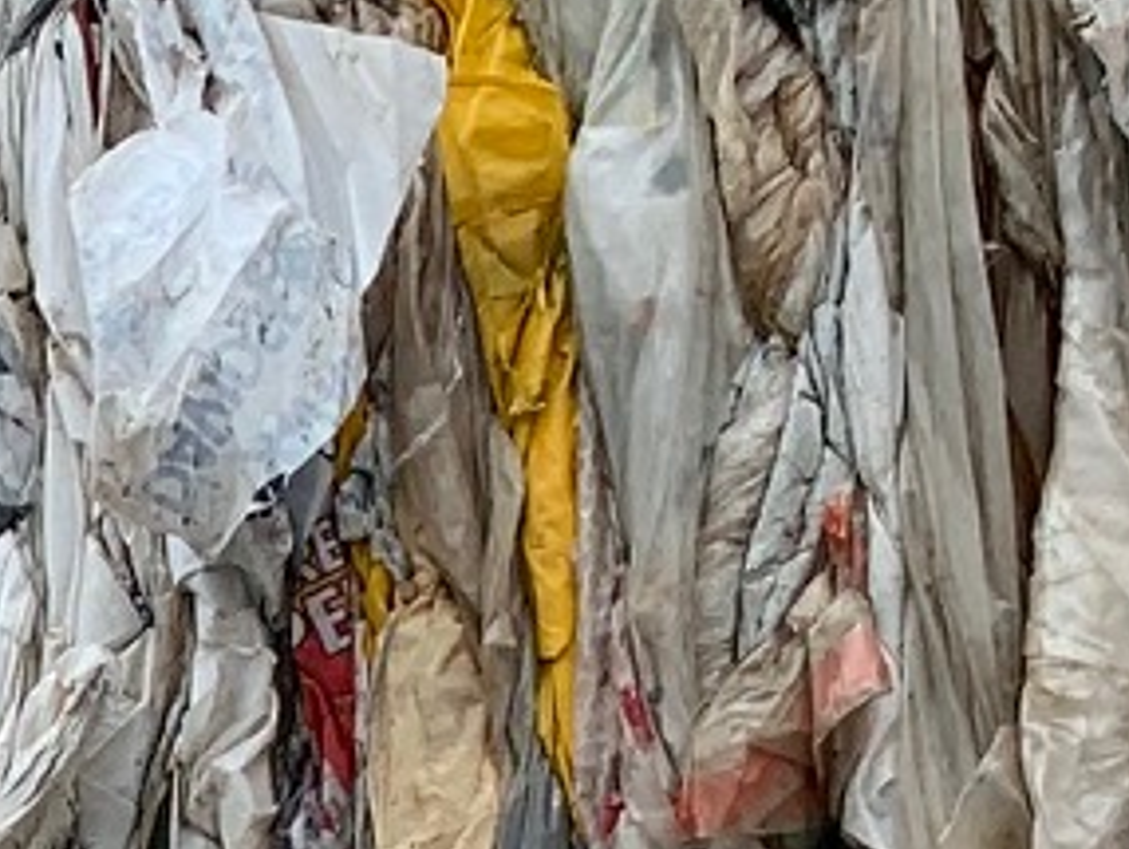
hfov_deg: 9.4
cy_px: 2326
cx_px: -1788
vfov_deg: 7.4
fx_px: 5974
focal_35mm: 183
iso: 25
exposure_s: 1/894
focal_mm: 4.25
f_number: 1.8
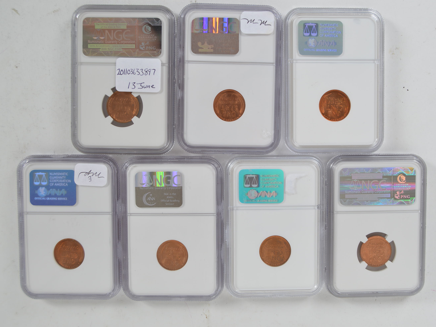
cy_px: 166
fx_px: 542
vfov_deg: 33.6
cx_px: 244
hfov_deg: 43.8
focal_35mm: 43
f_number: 5.6
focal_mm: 26
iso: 100
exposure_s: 1/80
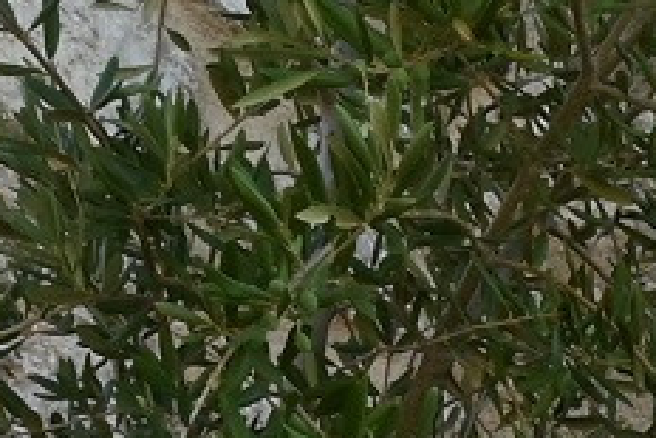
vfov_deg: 8.8
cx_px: 1094
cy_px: 1368
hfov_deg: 14.9
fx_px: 2261
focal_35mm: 124
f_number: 16
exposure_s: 1/20
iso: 110
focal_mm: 12
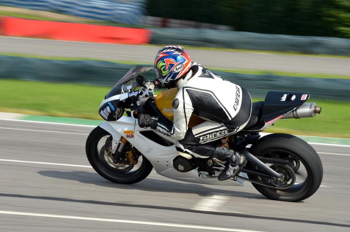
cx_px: 175
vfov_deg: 7.0
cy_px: 116
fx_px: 1892
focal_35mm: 195
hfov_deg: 10.6
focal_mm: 130
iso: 220
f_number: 13
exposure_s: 1/200
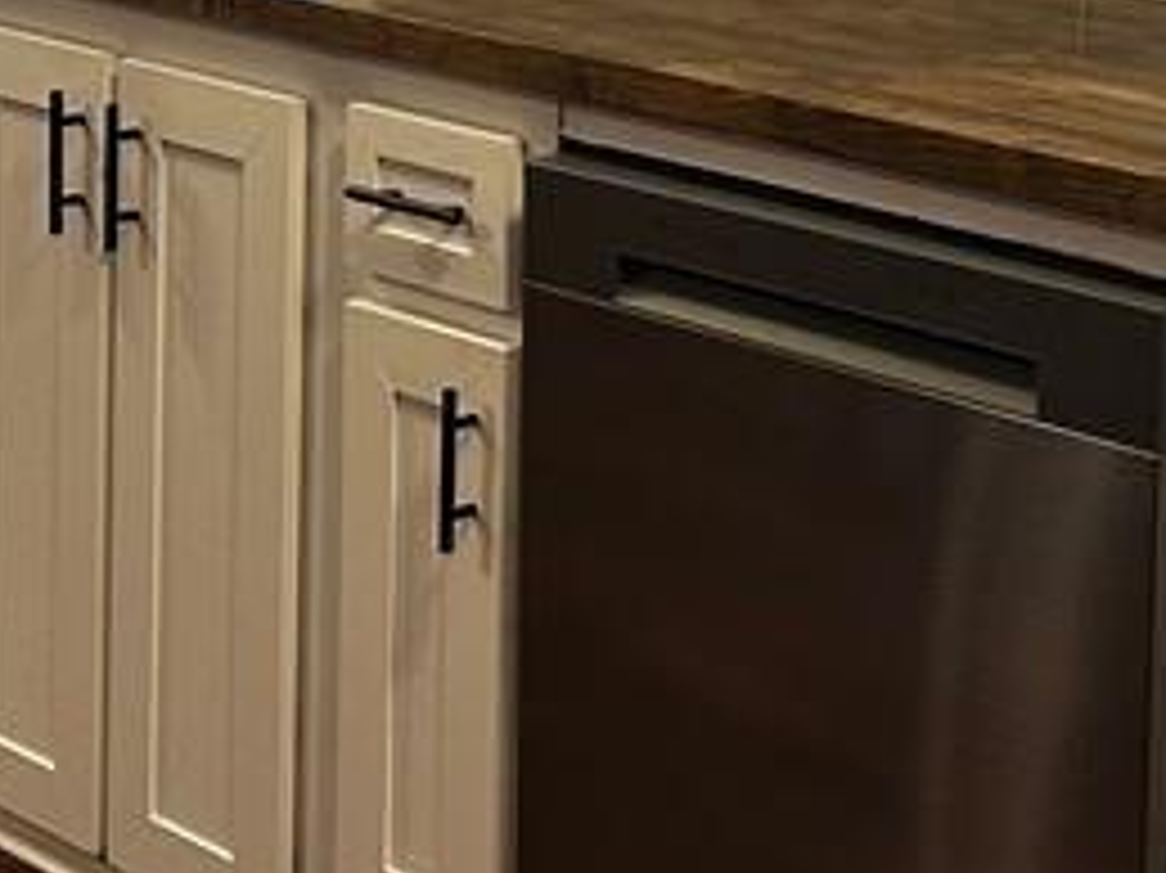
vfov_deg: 15.2
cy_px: -18
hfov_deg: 20.7
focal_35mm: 95
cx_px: 522
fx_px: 3198
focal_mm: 6.86
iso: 250
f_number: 1.78
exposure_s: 1/60
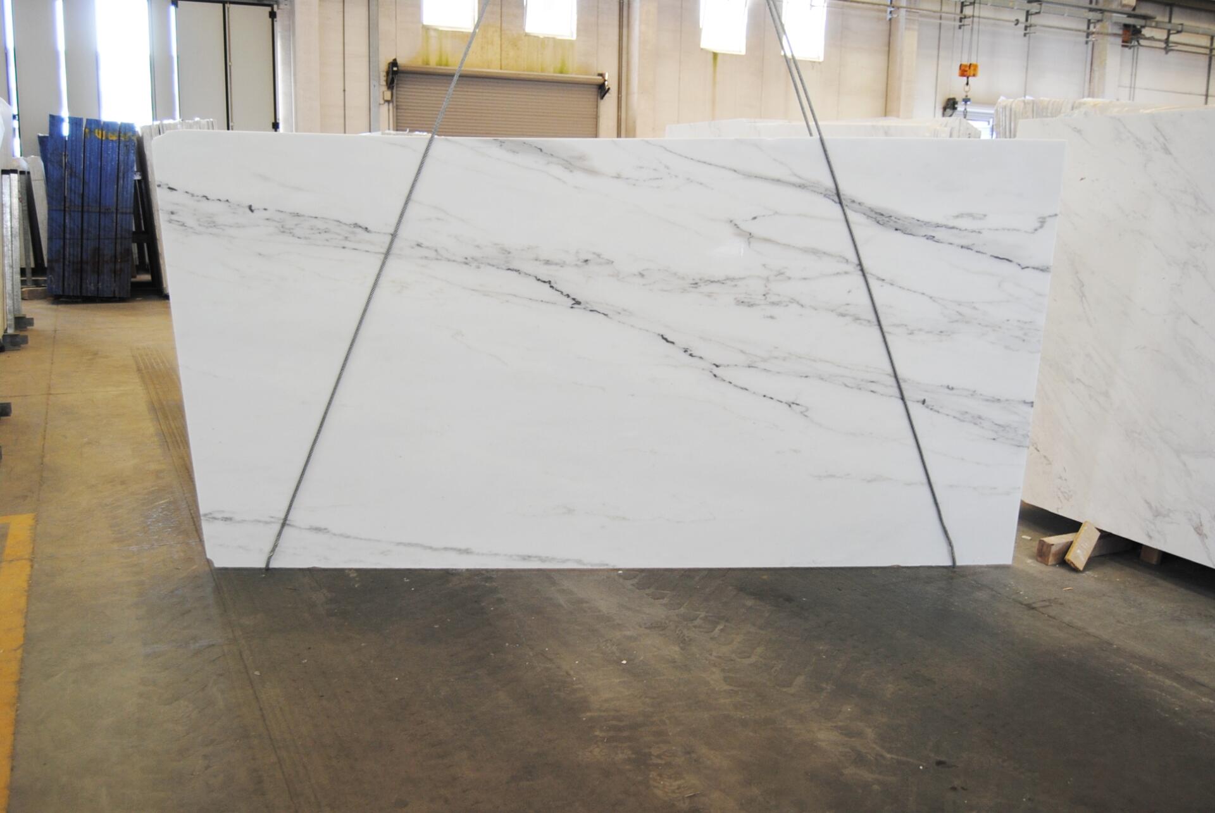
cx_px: 608
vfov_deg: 40.1
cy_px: 406
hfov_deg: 57.2
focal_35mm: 33
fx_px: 1115
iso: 200
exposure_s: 1/40
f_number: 3.5
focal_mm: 22
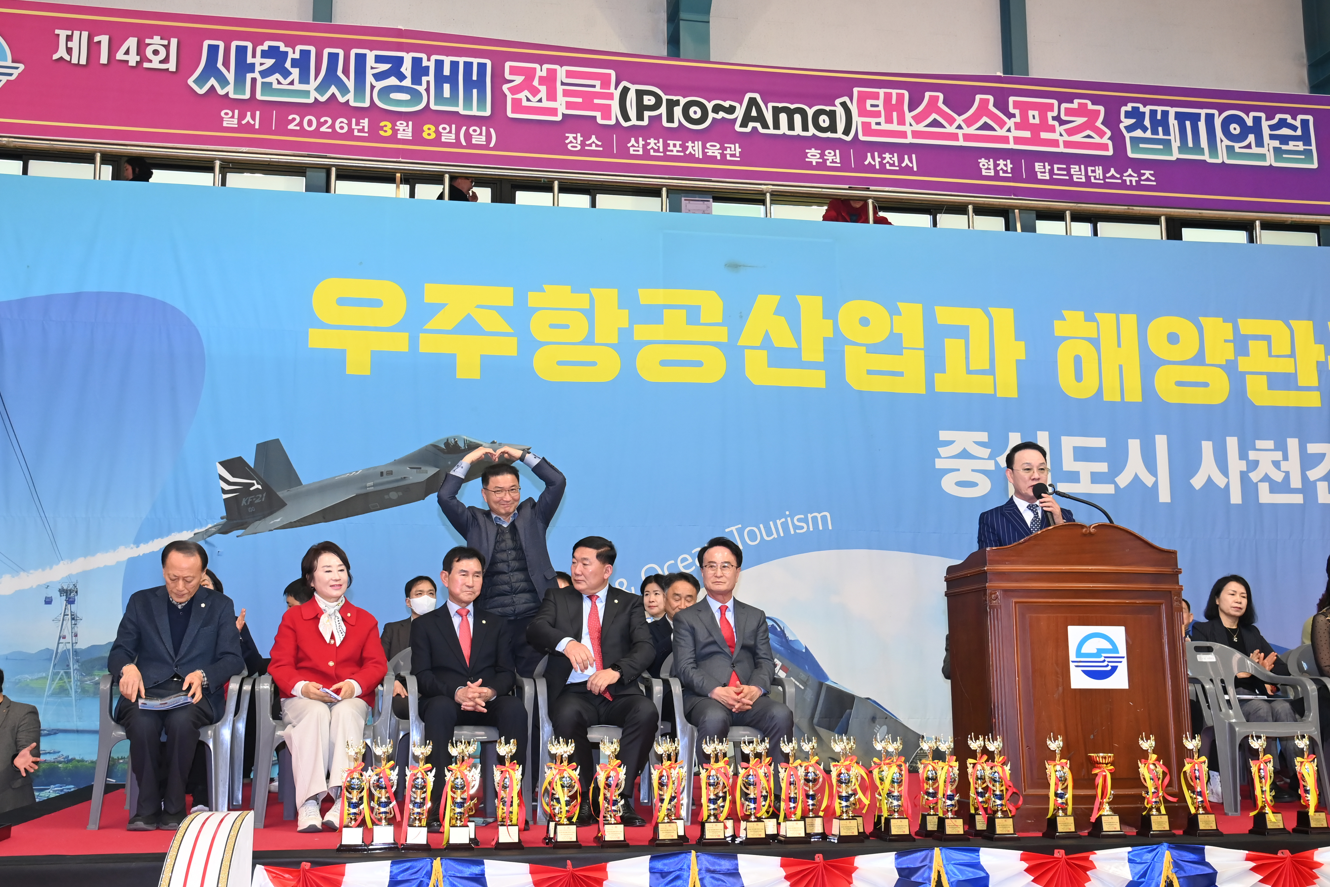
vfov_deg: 40.0
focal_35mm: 33
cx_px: 651
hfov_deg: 57.2
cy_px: 454
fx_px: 1219
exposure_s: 1/250
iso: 2000
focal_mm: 32
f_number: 6.3
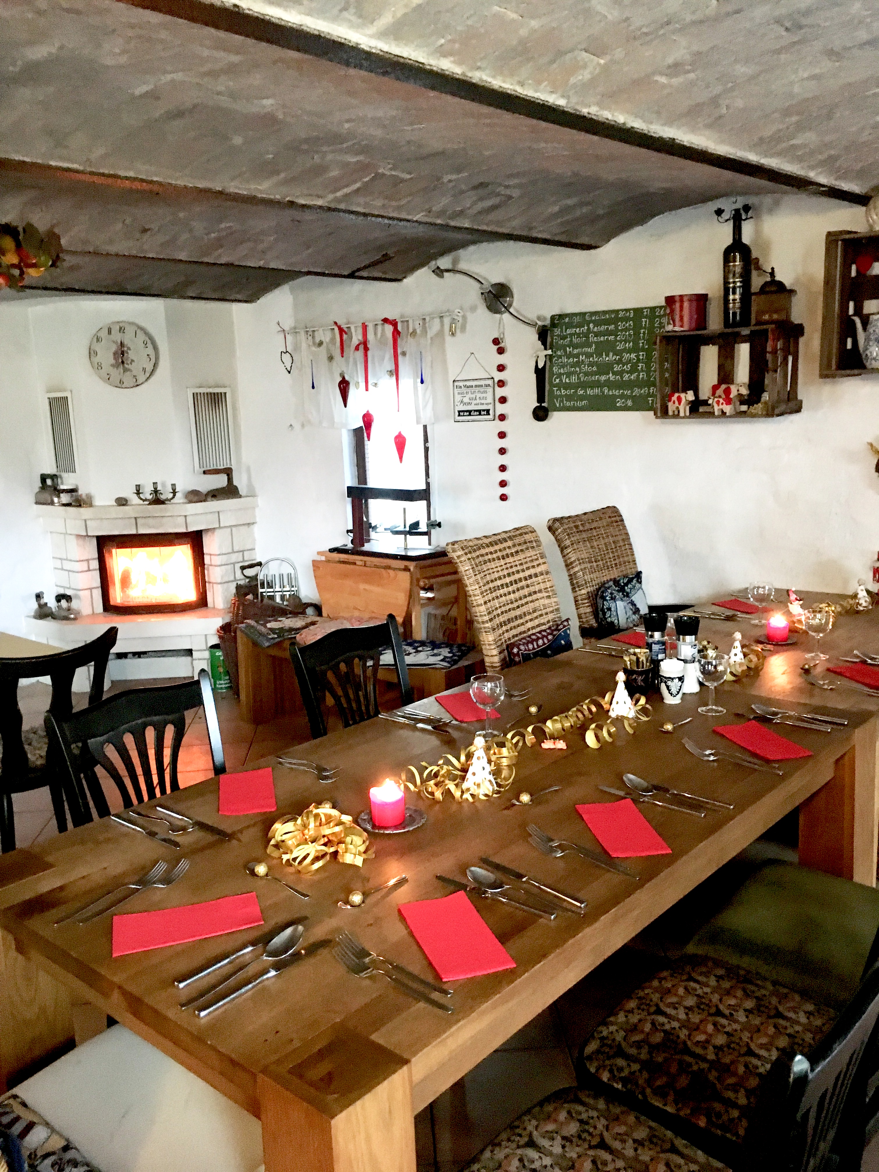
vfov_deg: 61.7
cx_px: 440
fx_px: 982
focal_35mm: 29
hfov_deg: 48.2
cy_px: 586
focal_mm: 4.15
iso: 400
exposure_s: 1/17
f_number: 2.2
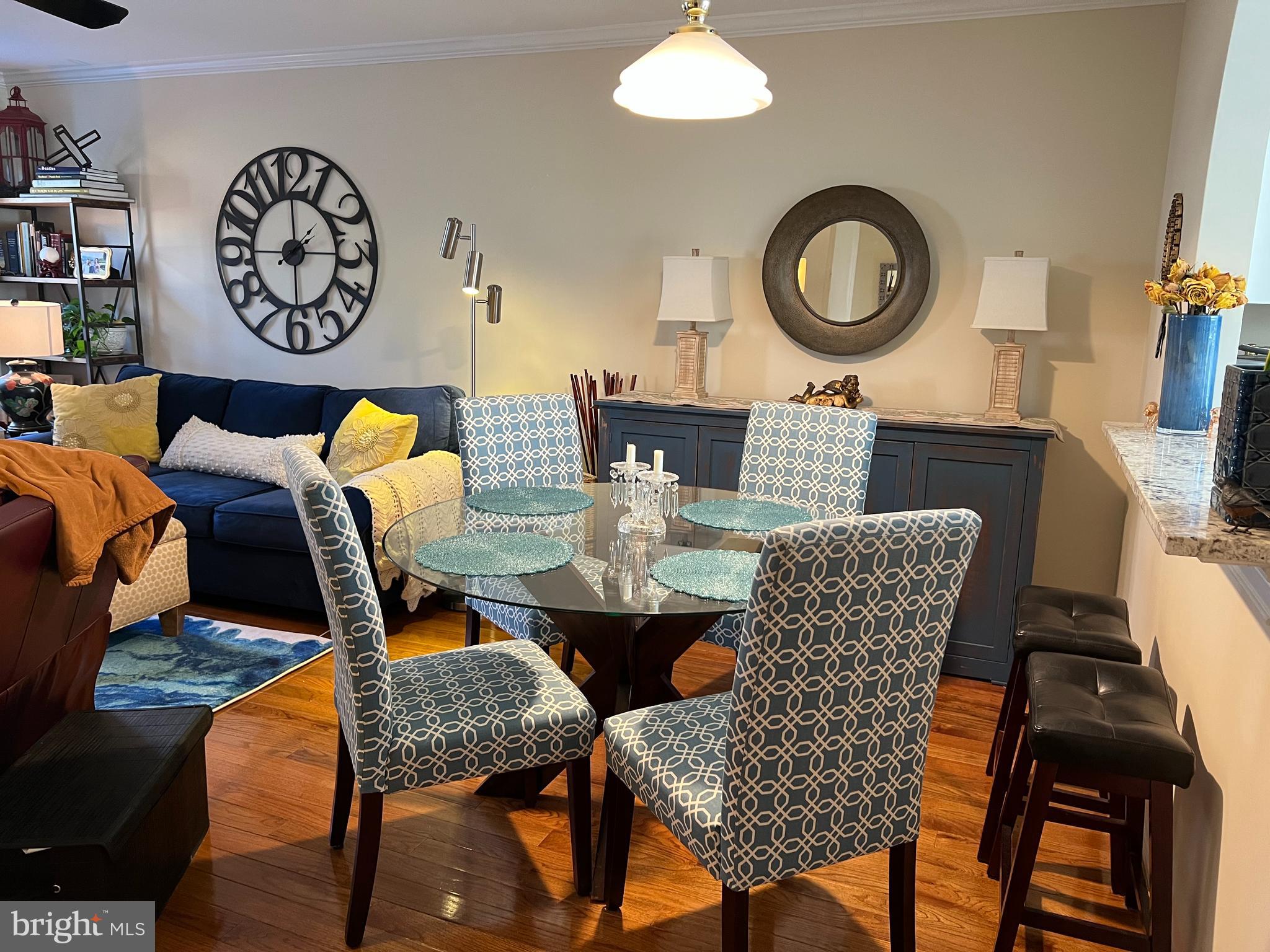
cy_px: 476
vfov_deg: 53.1
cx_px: 635
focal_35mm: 26
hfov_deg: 67.3
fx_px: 954
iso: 200
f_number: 1.5
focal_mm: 5.7
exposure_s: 1/60
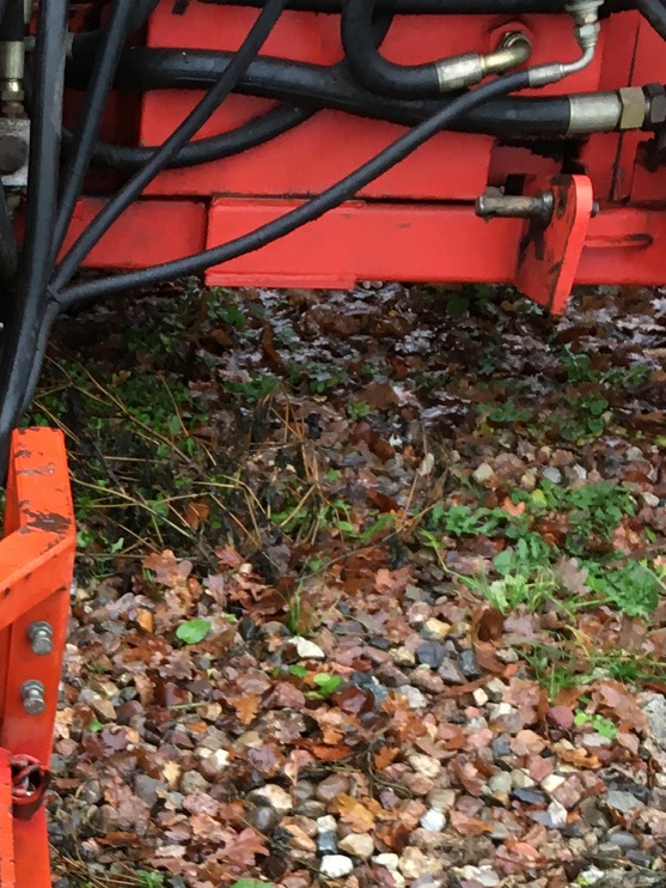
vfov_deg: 23.9
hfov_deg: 17.5
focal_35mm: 80
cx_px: -145
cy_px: 760
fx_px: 2051
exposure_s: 1/33
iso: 64
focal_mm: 4.15
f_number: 2.2
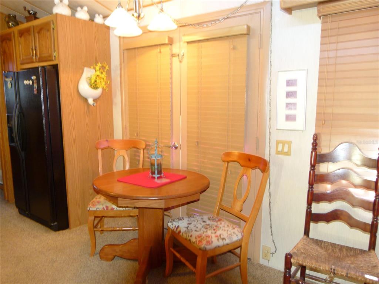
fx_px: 274
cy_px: 142
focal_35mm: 25
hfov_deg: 69.4
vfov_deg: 54.9
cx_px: 190
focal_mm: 4.5
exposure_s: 1/6
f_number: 2.8
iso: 100
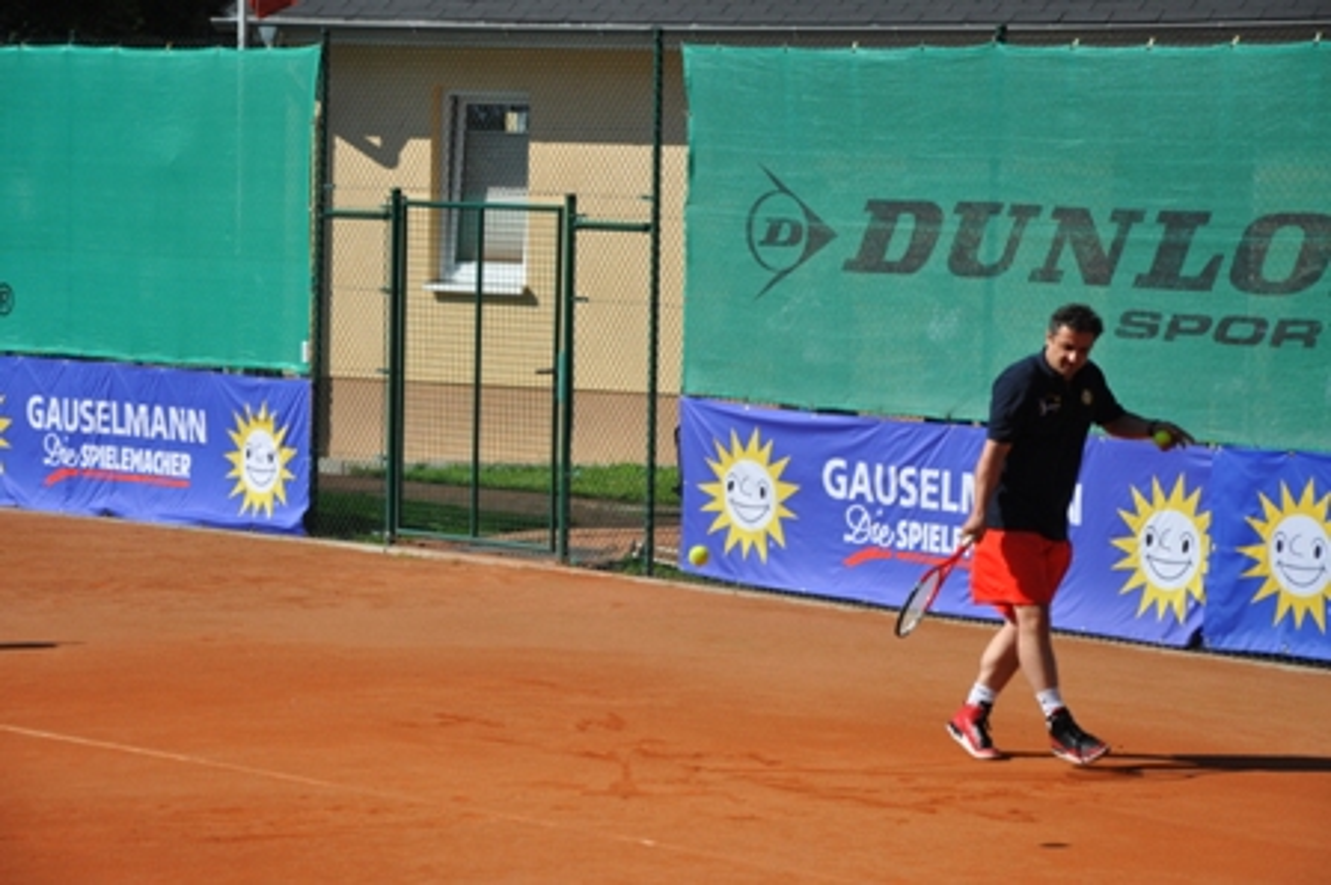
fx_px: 4433
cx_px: 666
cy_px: 442
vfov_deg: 11.4
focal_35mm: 120
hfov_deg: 17.1
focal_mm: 80
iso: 400
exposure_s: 1/2000
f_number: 7.1
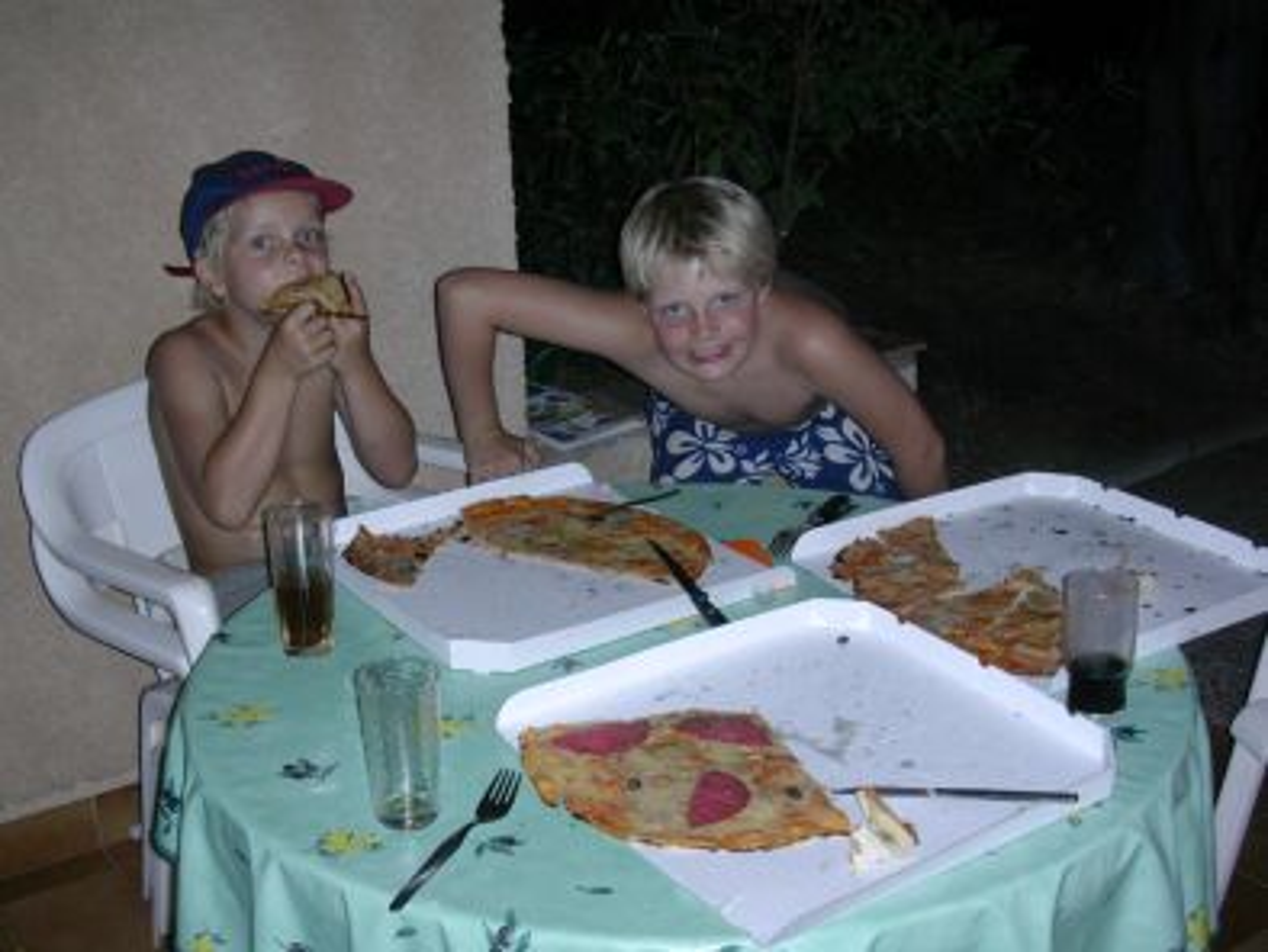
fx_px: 1649
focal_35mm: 45
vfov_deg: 32.2
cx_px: 634
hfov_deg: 42.1
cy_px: 476
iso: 70
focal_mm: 6.7
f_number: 2.9
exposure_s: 1/64
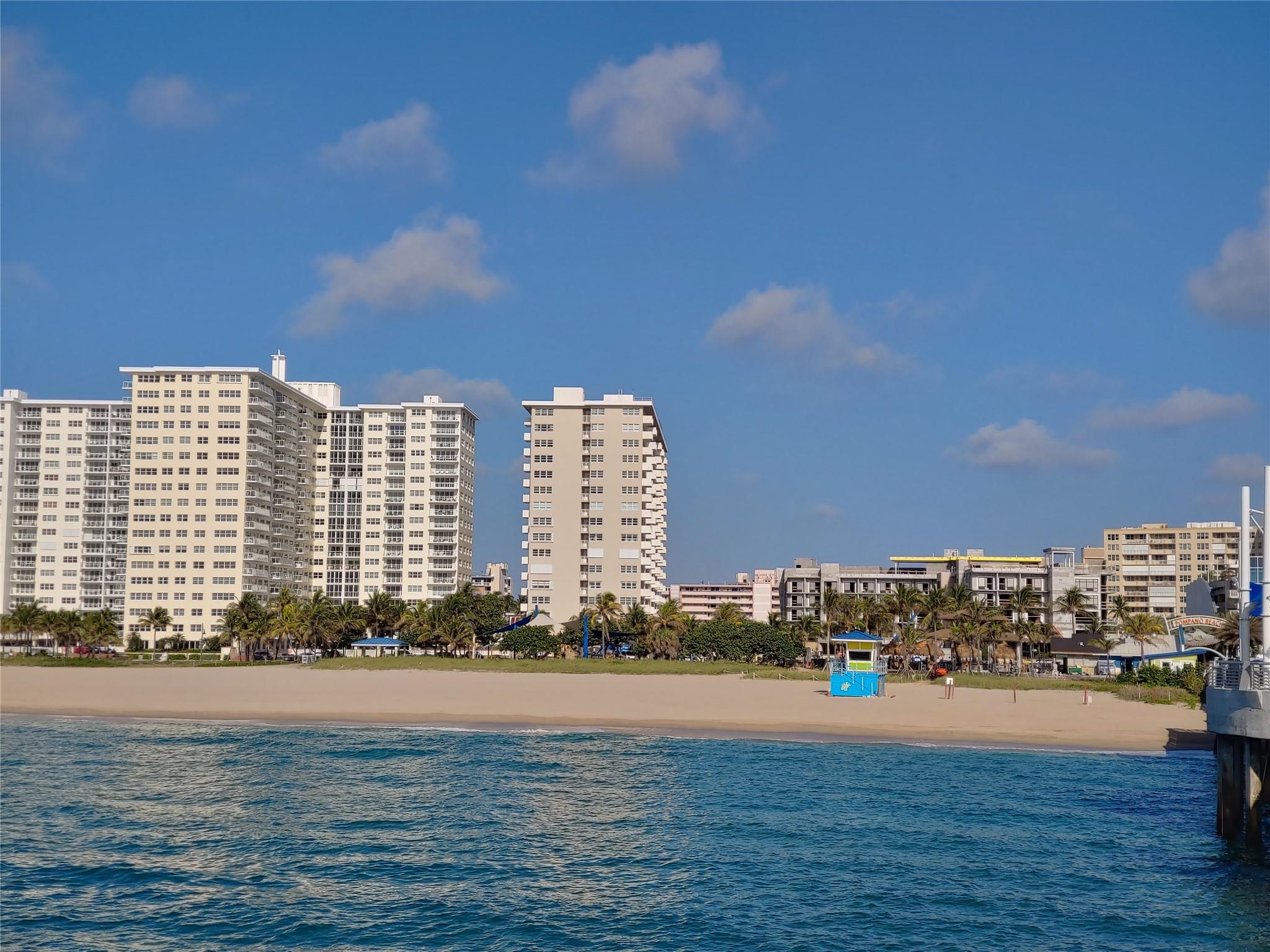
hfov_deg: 38.2
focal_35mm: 50
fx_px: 1834
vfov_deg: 29.1
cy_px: 476
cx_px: 635
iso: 50
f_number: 2.4
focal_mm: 5.88
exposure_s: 1/1408
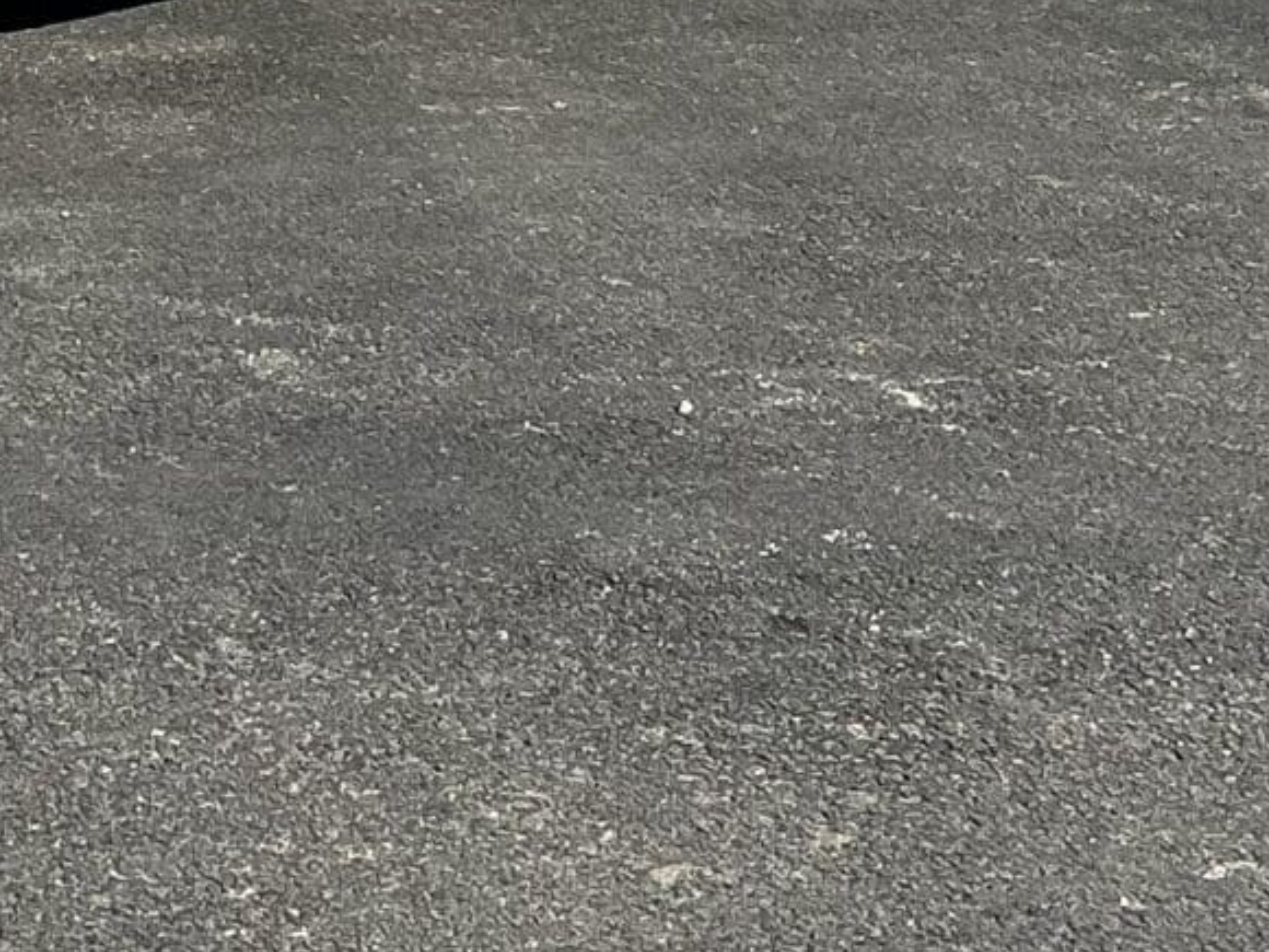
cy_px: -195
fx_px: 4692
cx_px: -20
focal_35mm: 128
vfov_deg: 11.4
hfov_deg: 15.1
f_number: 1.8
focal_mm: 3
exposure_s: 1/2959
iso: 25
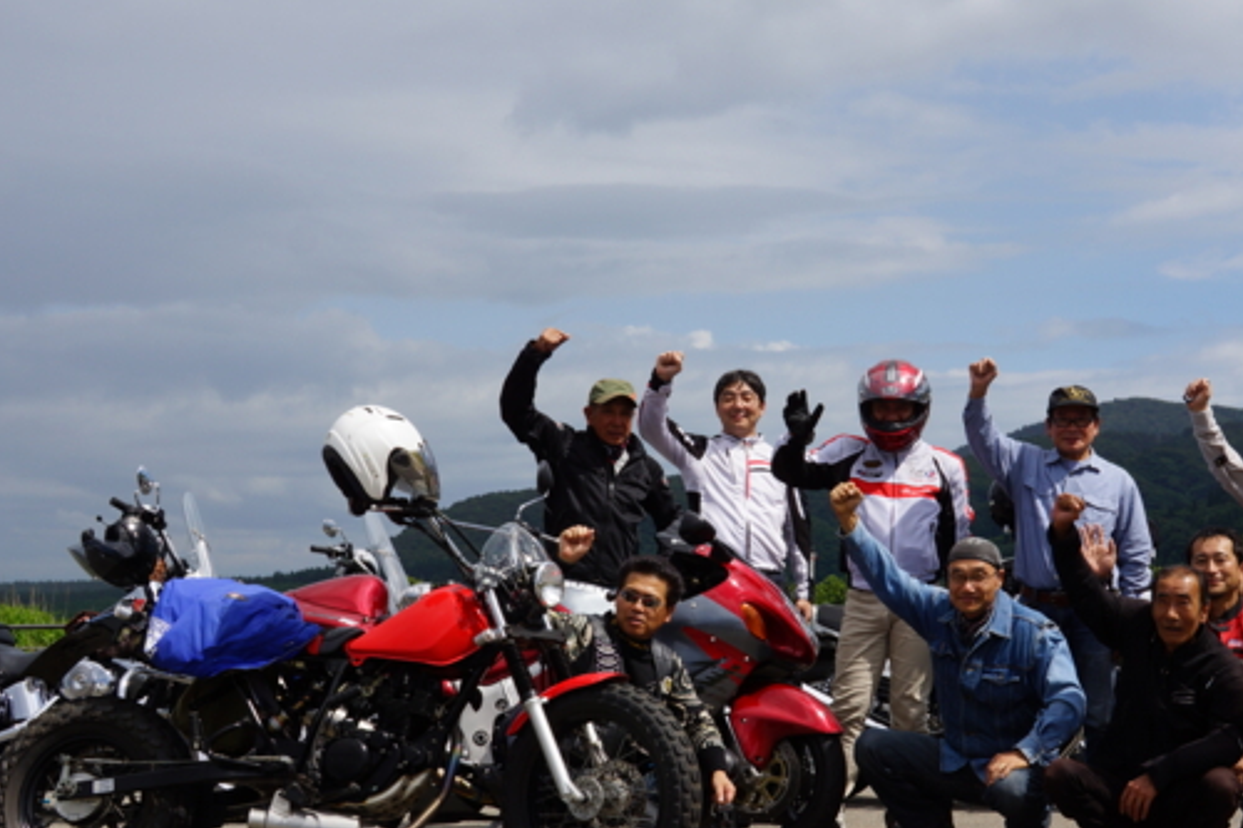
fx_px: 2209
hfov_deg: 31.4
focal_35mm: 64
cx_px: 721
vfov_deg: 21.2
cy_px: 494
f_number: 13
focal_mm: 27
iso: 100
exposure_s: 1/200
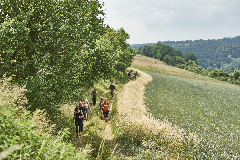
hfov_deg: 28.8
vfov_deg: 19.5
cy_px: 80
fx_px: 467
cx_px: 120
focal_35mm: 70
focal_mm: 70
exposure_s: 1/800
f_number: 5.6
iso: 200
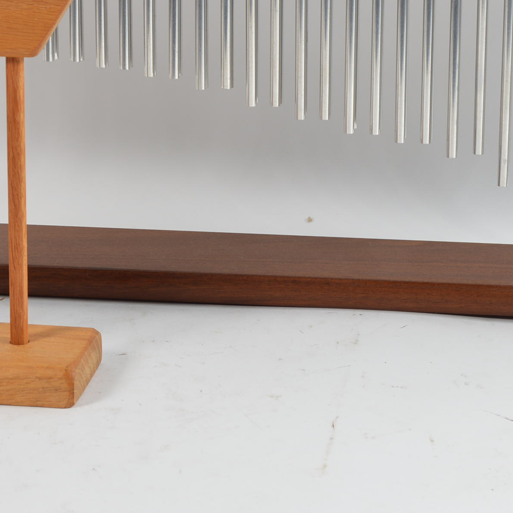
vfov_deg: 14.2
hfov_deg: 14.3
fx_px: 2046
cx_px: 197
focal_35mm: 122
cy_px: 107
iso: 100
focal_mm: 38
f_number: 7.1
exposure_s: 1/80
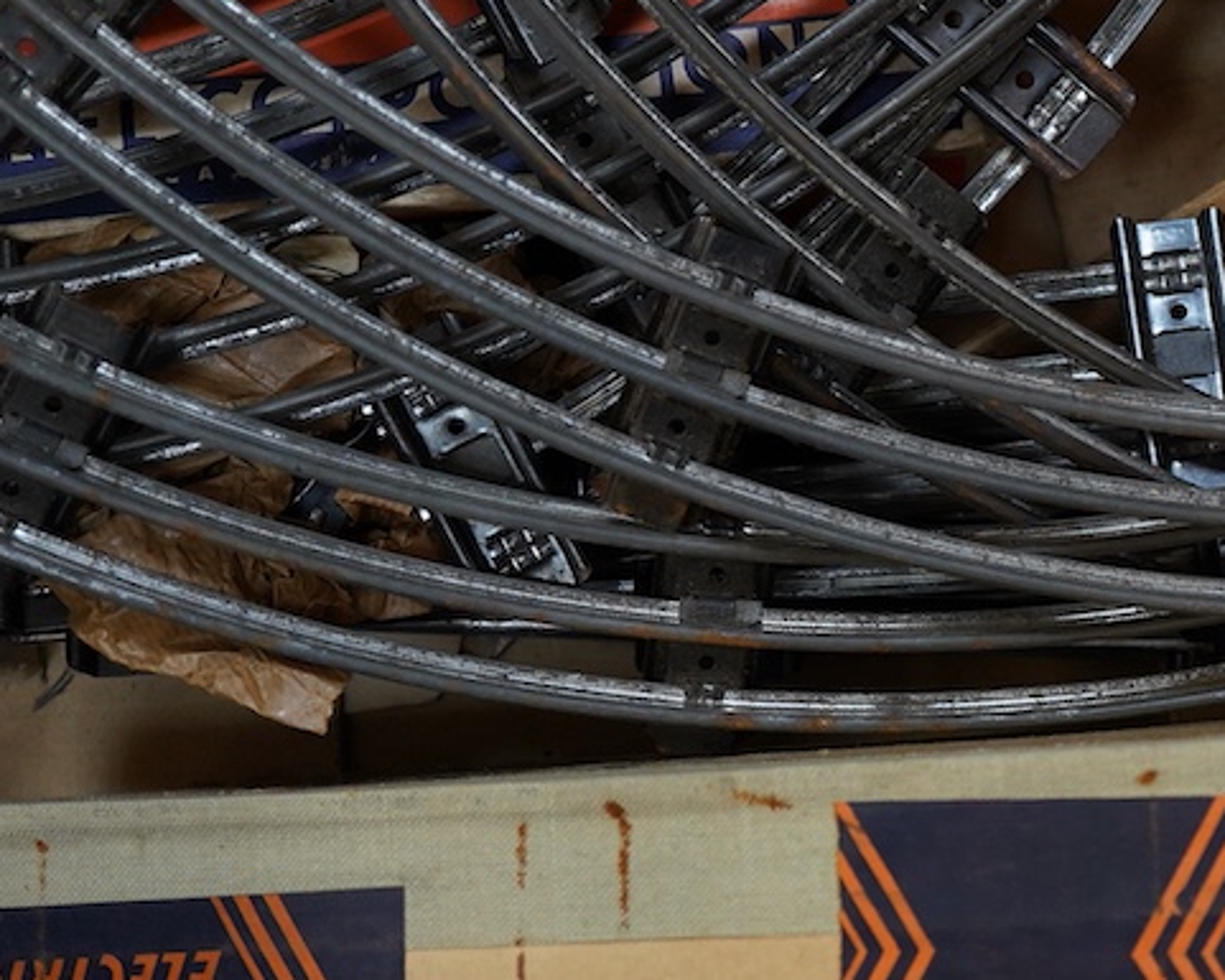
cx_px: 1059
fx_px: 2865
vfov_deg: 19.4
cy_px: 489
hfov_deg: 23.6
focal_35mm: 79
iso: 1250
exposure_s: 1/125
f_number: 3.5
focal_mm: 30
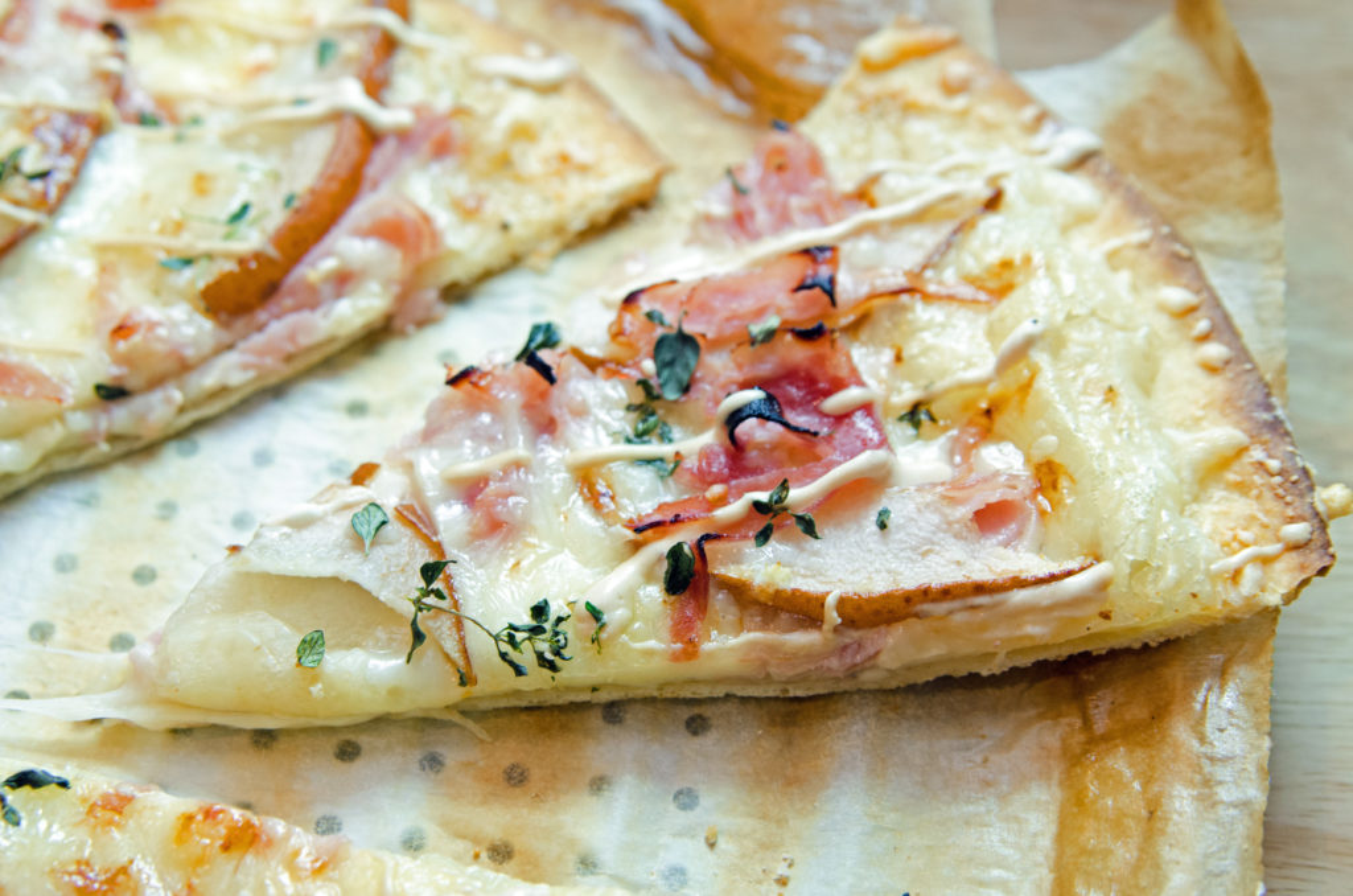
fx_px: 2475
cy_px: 448
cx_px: 676
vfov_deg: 20.5
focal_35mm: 66
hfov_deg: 30.6
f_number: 5
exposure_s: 1/60
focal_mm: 44
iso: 800
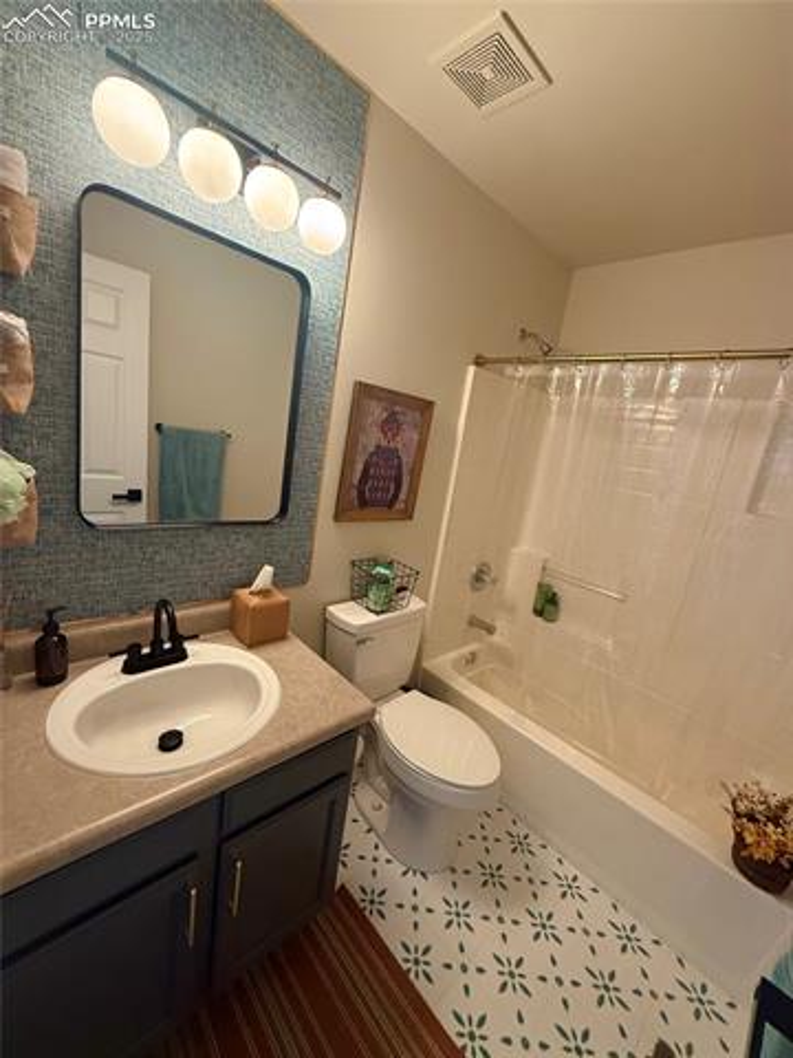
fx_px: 428
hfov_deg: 85.7
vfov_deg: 102.1
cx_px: 396
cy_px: 529
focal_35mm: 14
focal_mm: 2.22
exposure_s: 1/60
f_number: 2.2
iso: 320
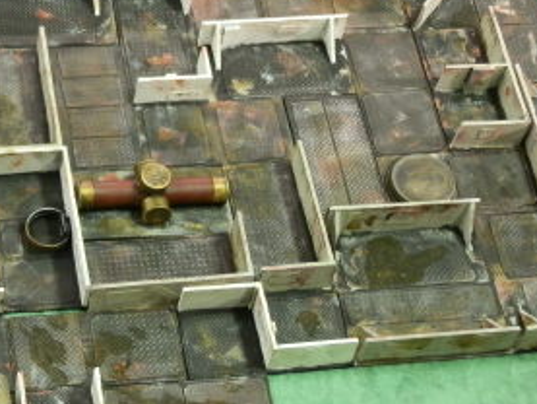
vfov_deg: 12.5
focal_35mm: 118
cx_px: 124
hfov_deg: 16.6
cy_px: 82
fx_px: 1831
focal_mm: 10.99
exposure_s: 1/8
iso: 200
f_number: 3.7
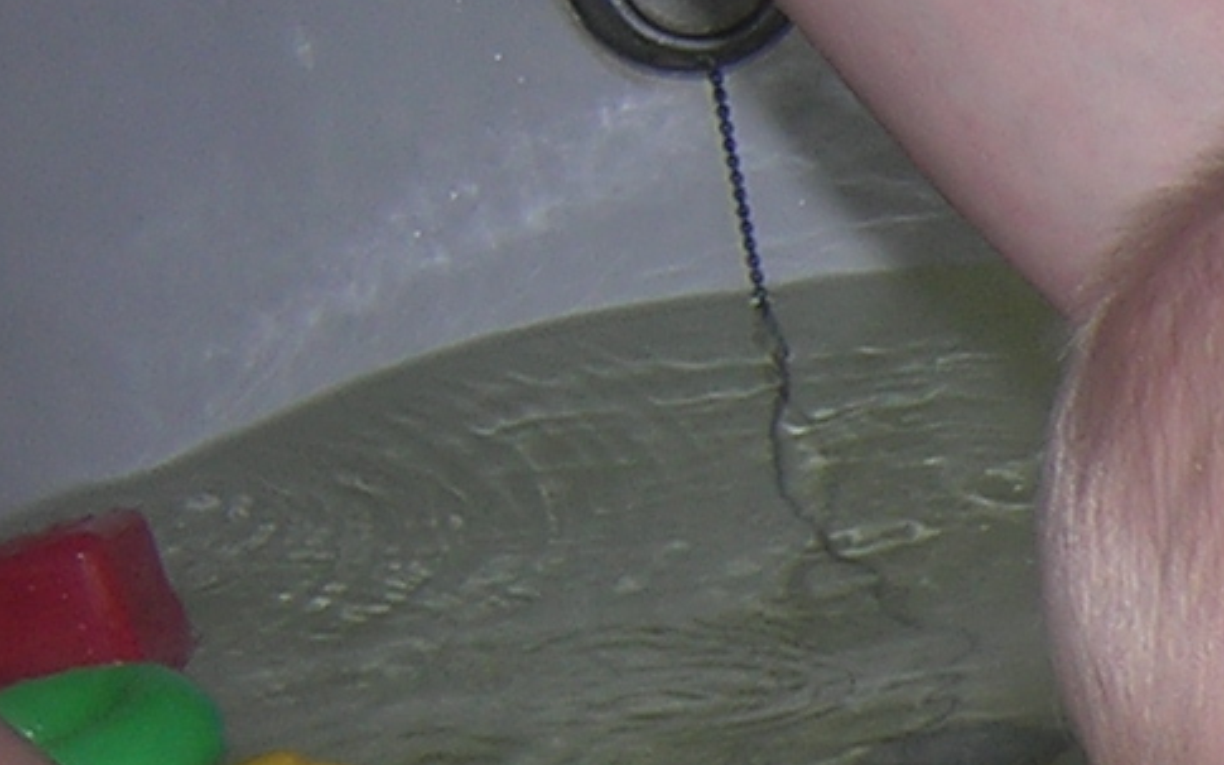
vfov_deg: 10.2
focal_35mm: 126
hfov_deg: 15.0
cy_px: 1005
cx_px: 1994
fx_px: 4203
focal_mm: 4.7
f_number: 2.6
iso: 100
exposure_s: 1/60.1
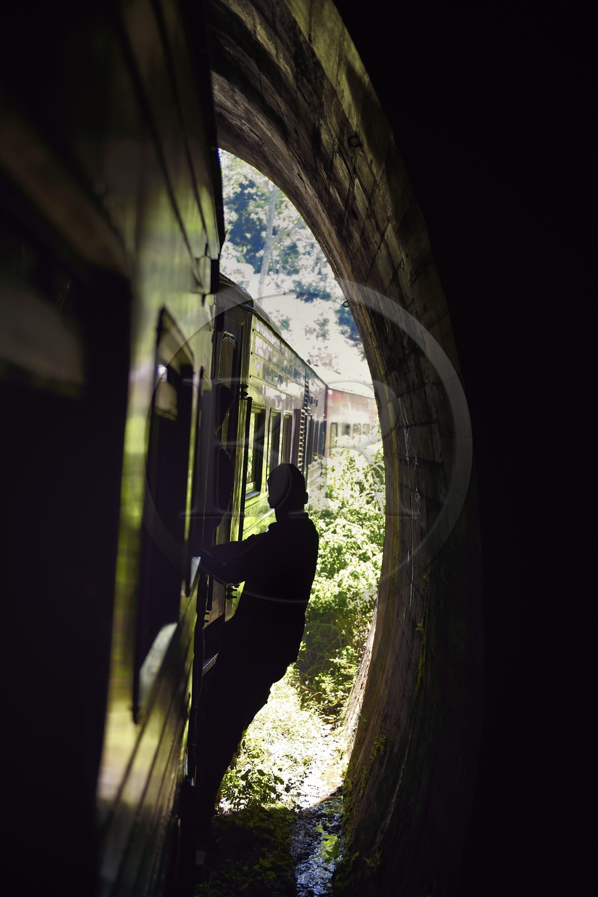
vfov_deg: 44.5
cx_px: 299
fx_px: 1097
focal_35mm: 44
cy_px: 448
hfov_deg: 30.5
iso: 800
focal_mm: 44
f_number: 2.8
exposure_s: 1/400
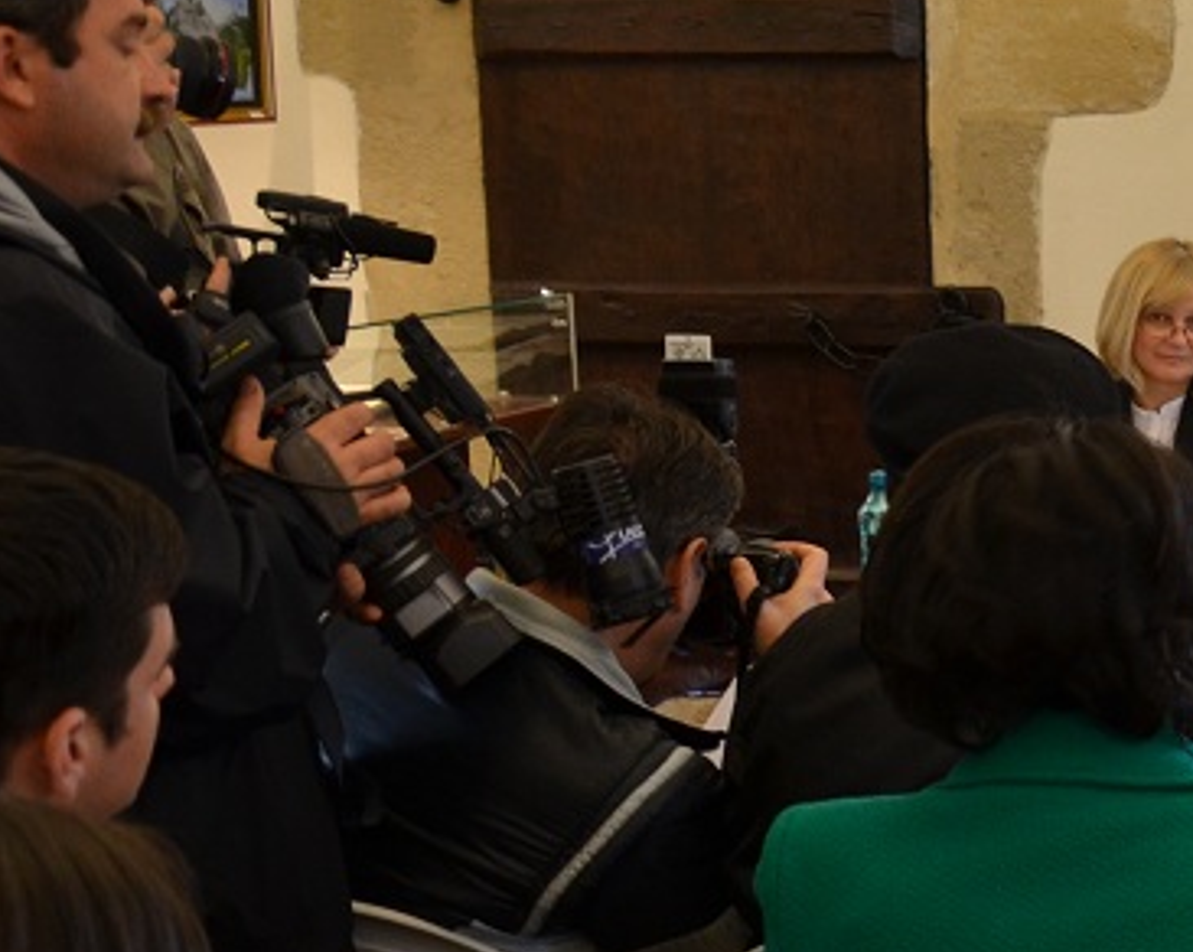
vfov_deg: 18.4
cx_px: 1825
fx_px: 2927
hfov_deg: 19.8
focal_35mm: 83
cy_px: 646
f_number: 4
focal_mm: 18
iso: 500
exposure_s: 1/40
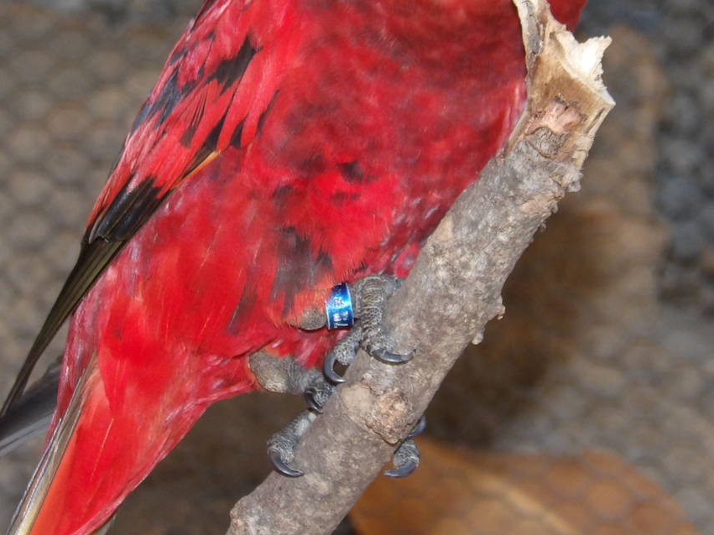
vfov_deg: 5.5
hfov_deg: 7.4
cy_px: 127
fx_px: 5548
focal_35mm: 269
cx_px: 401
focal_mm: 25.6
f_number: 4.3
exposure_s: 1/100
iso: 200
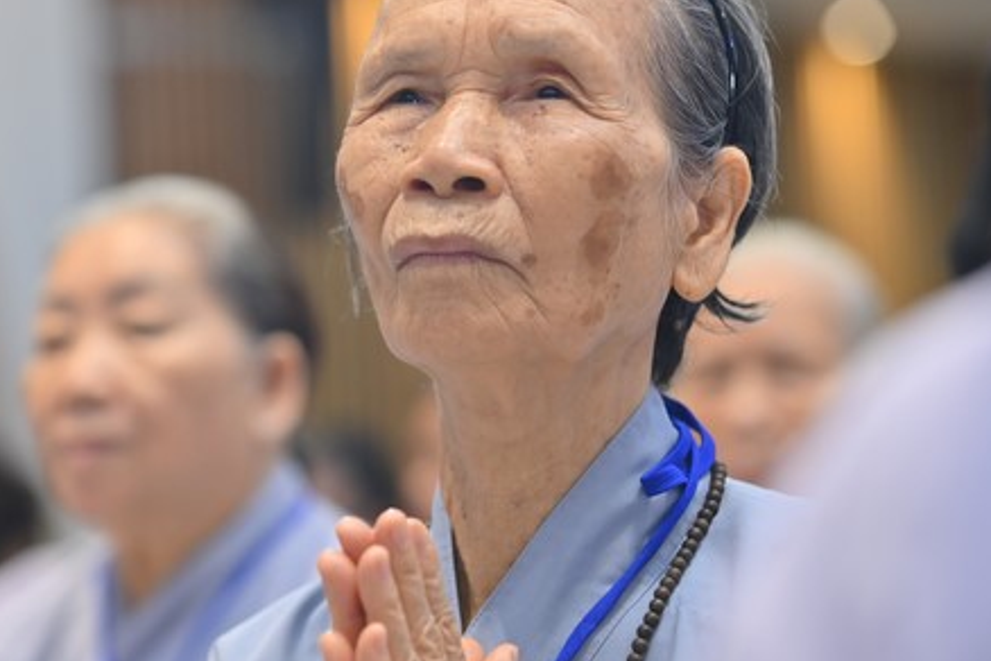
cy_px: 327
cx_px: 364
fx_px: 3881
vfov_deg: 9.7
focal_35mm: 141
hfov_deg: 14.5
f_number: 3.2
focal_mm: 95
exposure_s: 1/125
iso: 800
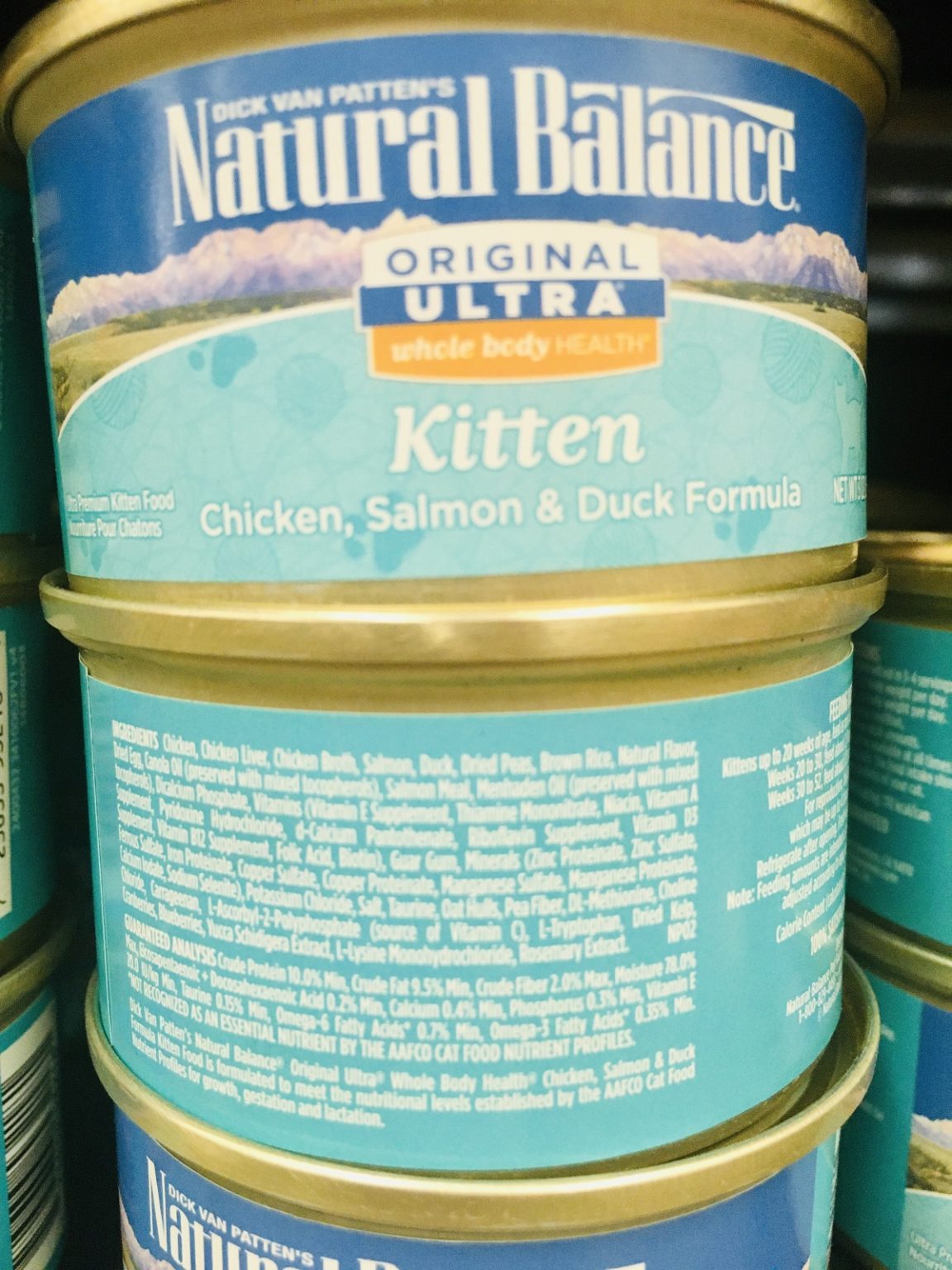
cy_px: 635
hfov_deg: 48.2
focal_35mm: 29
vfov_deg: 61.7
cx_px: 476
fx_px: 1063
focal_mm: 4.15
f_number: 2.2
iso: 125
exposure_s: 1/30
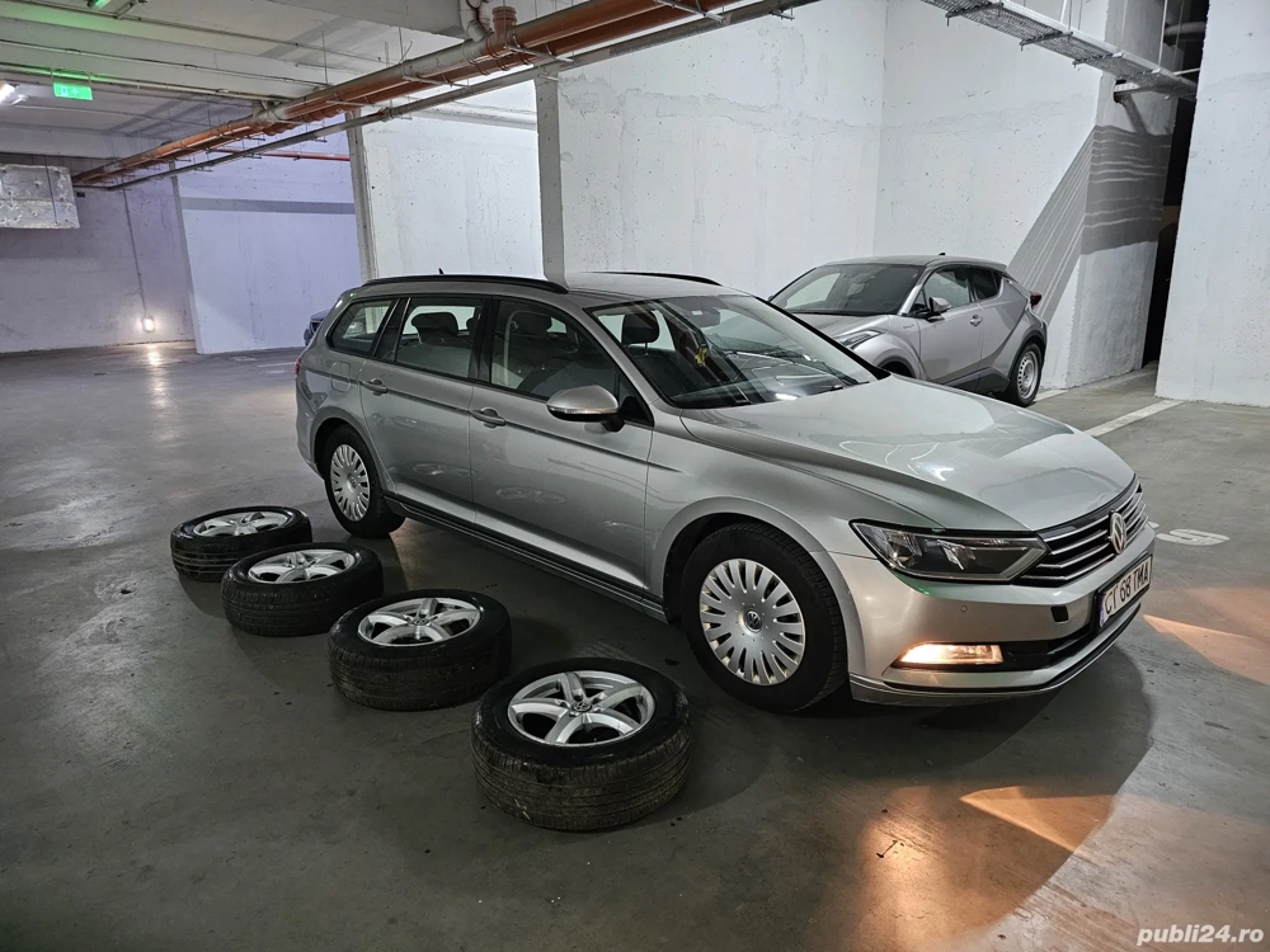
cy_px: 476
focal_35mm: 23
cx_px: 635
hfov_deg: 73.9
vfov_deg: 58.9
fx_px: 844
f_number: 1.7
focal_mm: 6.3
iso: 640
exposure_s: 1/24
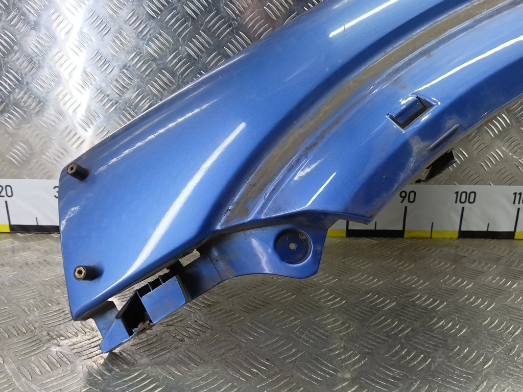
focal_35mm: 23
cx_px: 262
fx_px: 347
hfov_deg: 73.9
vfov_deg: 58.9
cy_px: 196
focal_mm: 4.11
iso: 166
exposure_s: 1/50
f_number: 1.6
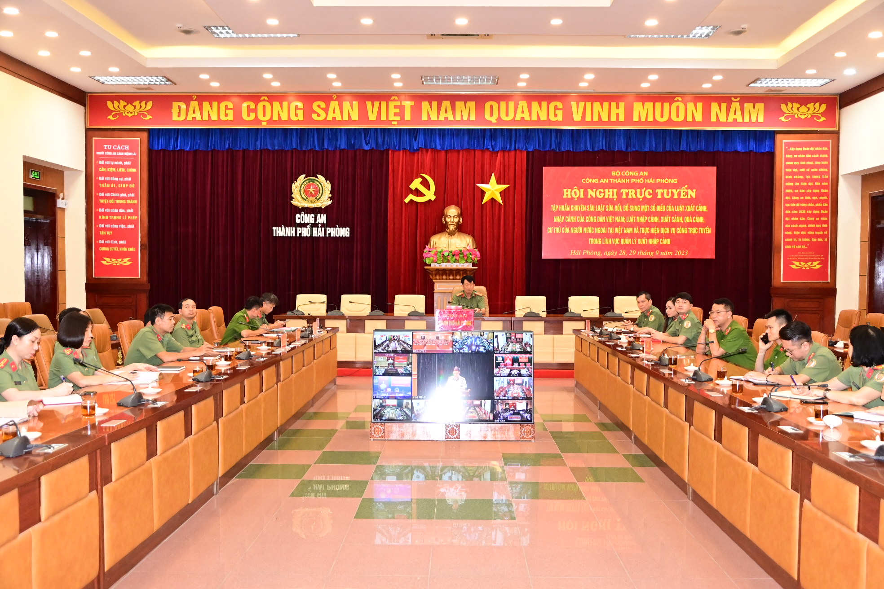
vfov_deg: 36.9
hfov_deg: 53.1
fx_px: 884
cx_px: 442
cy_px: 294
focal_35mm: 36
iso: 3200
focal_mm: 24
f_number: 3.8
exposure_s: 1/200
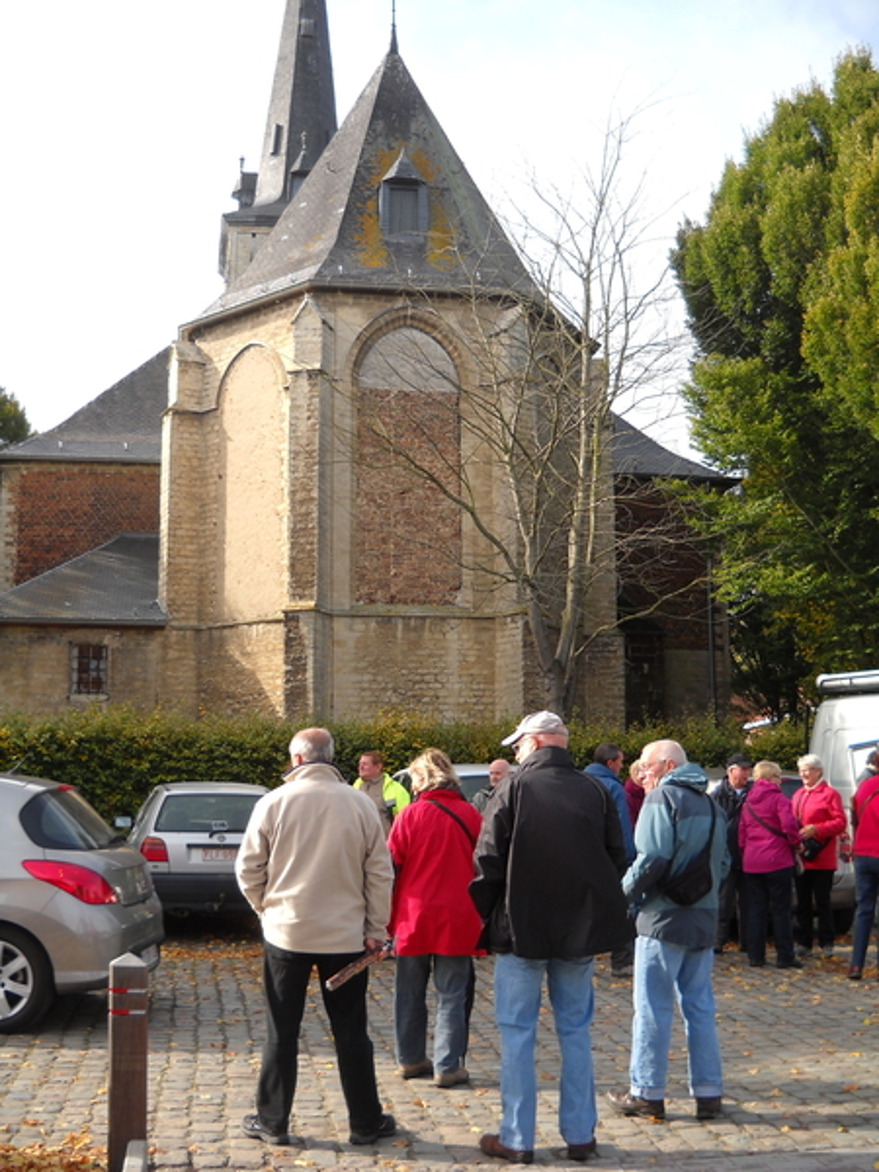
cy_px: 586
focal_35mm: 41
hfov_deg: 35.1
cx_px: 440
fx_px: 1388
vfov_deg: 45.8
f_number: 3.1
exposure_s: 1/309
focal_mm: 6.72
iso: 64
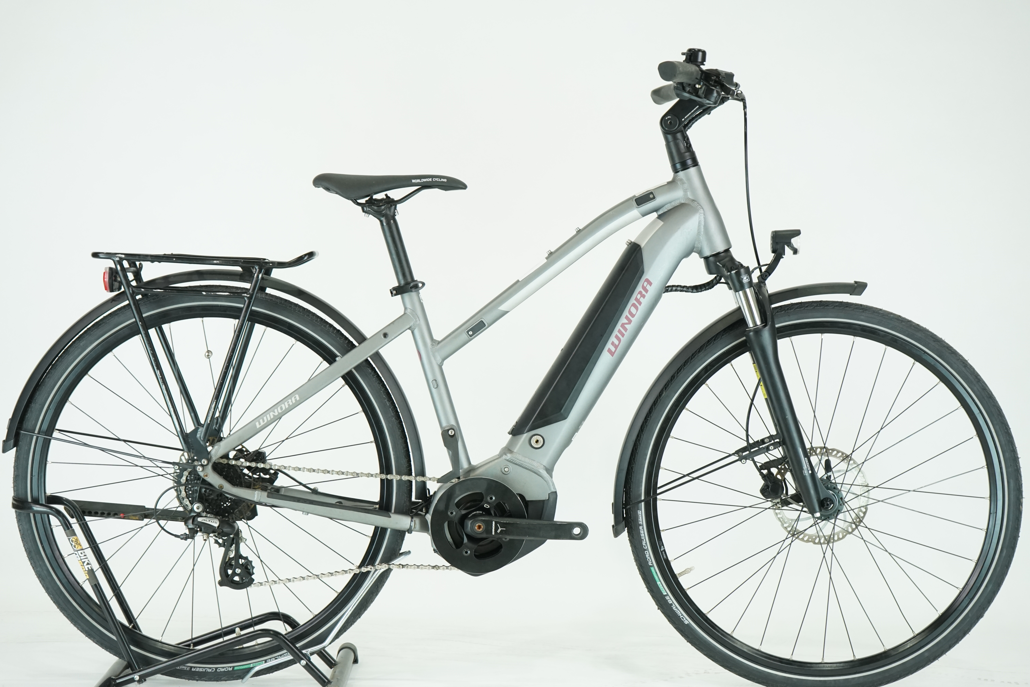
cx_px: 515
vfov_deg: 21.9
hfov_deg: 32.4
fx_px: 1774
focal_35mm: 62
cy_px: 344
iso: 1600
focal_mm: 62
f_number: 5.6
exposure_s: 1/200
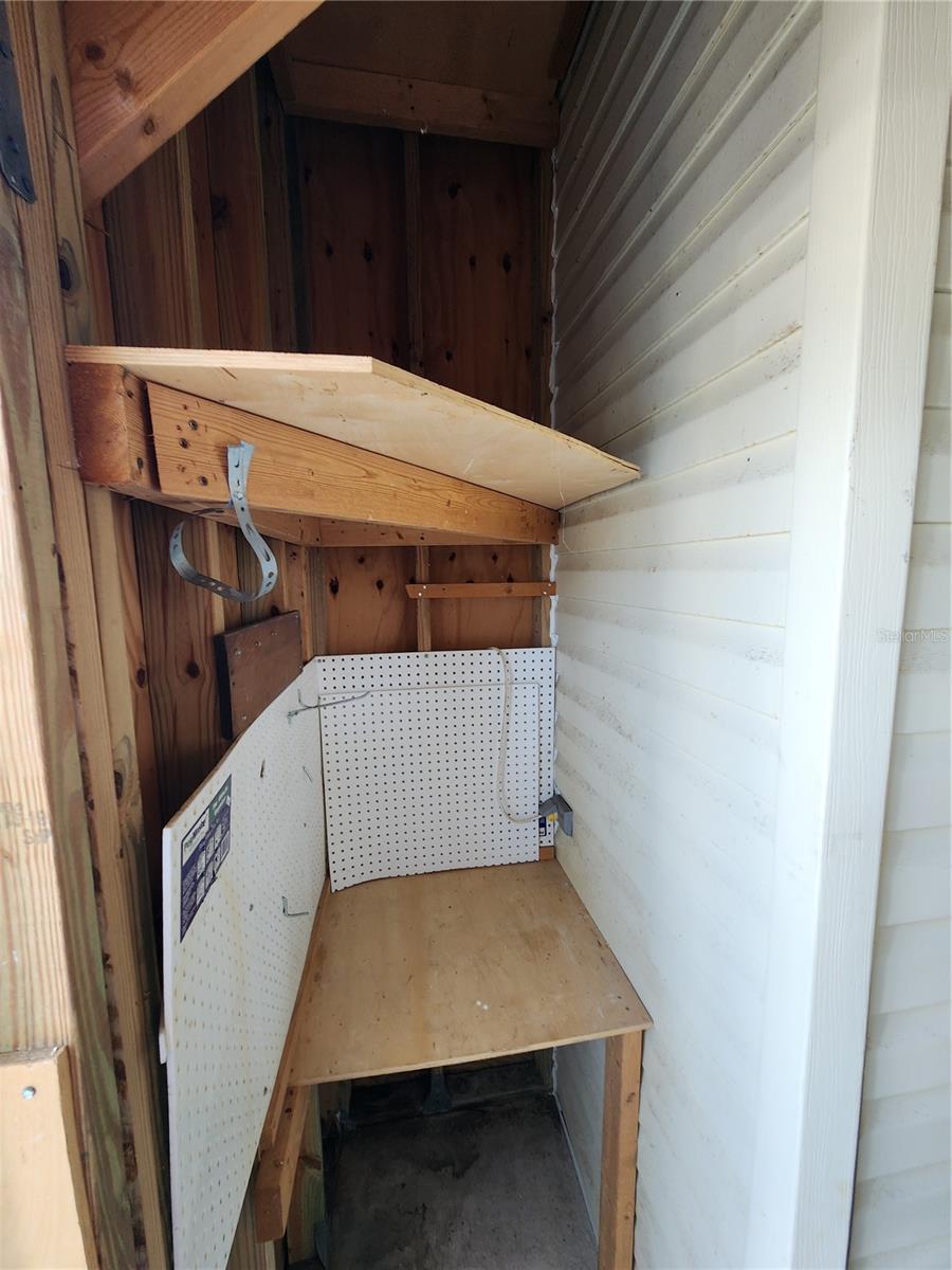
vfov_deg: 106.2
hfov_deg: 89.9
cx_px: 476
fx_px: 477
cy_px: 635
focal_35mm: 13
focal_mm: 2.2
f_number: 2.2
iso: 100
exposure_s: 1/60
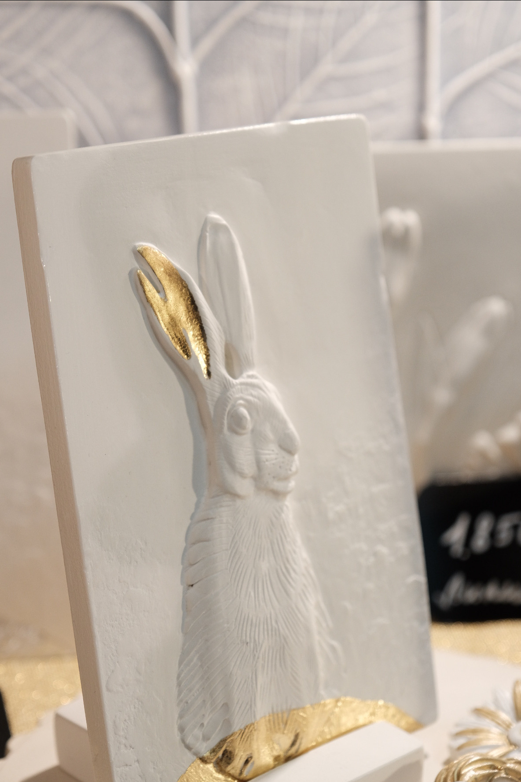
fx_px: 1975
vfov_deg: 22.4
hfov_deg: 15.0
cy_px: 391
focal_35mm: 91
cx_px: 260
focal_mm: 60.8
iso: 1250
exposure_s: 1/125
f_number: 4
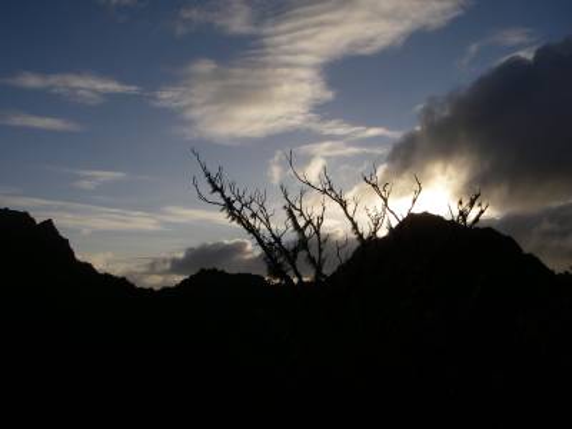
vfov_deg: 37.7
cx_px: 286
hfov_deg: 49.0
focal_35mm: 38
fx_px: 628
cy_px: 214
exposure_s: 1/800
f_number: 6.6
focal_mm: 6.3
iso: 80
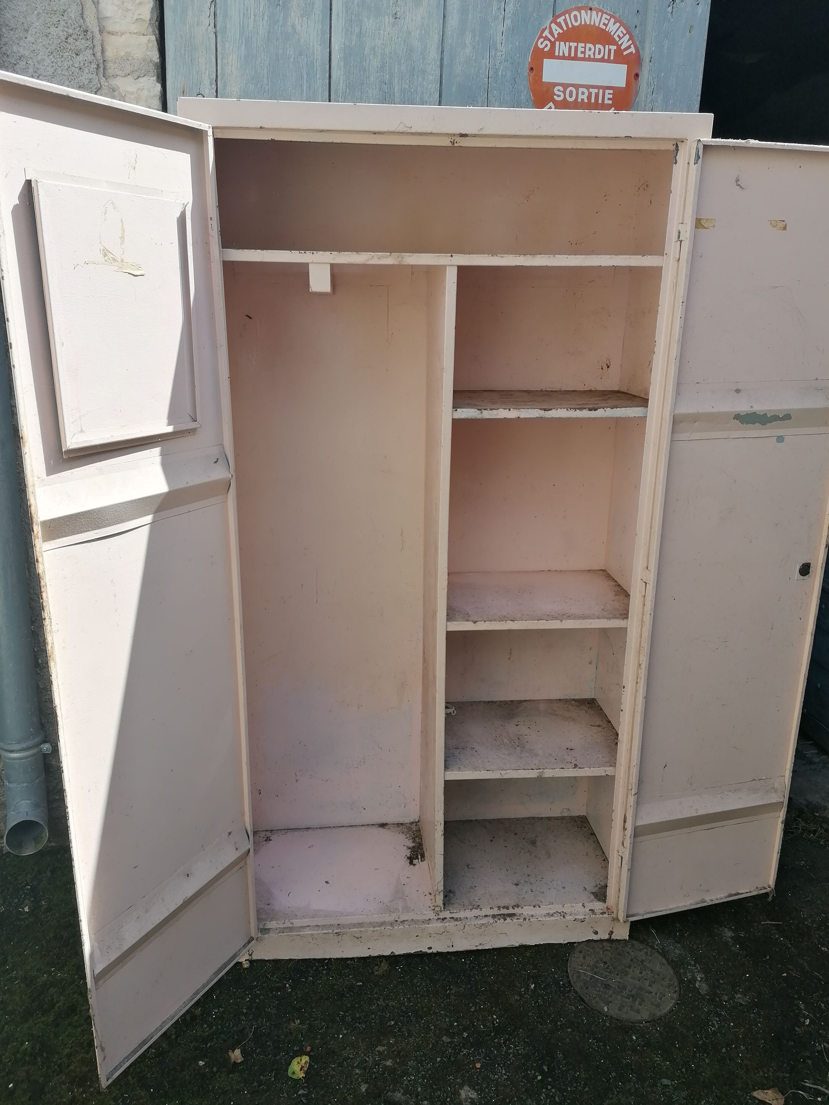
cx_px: 414
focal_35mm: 27
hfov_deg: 51.4
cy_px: 552
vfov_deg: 65.3
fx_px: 862
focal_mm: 4.75
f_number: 1.8
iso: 50
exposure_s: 1/737
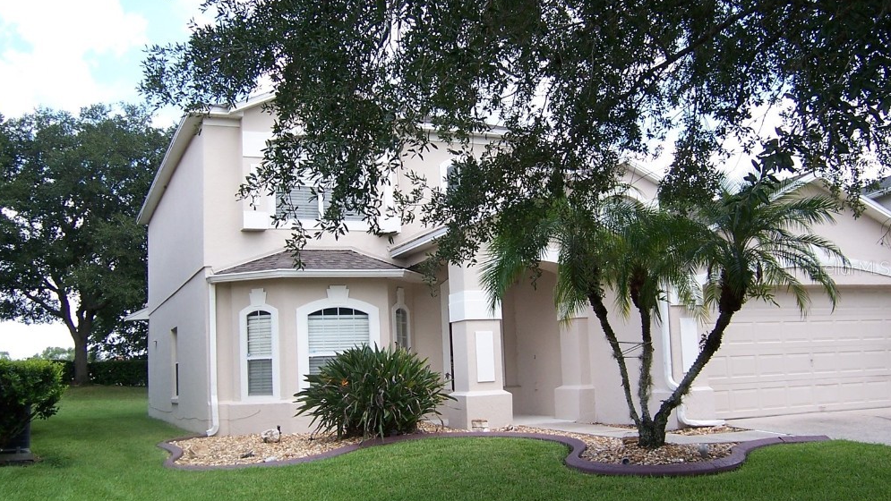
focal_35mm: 37
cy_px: 267
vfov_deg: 32.0
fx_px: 874
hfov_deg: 54.0
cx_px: 435
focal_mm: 5.5
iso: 80
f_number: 3.4
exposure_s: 1/250
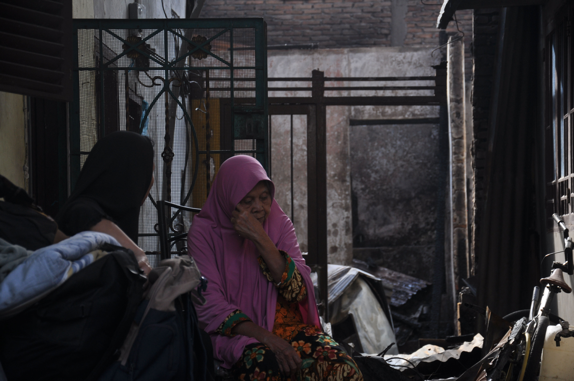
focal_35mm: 120
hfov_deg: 17.1
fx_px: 1911
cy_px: 190
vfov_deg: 11.4
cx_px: 287
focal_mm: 80
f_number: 5.3
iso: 200
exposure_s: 1/200
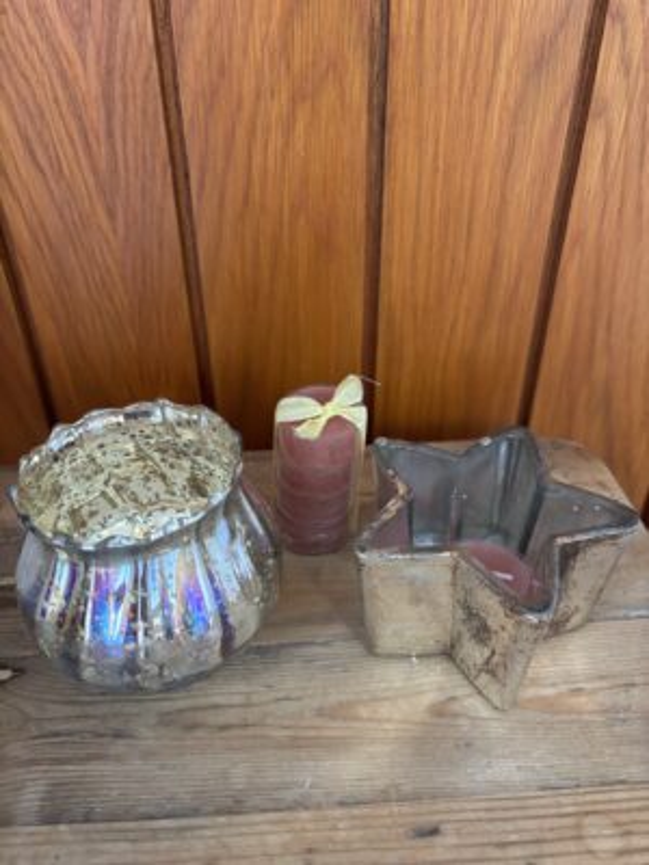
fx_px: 650
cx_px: 324
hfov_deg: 53.1
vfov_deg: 67.3
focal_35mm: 26
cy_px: 432
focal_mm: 5.96
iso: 320
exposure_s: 1/60
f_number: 1.6
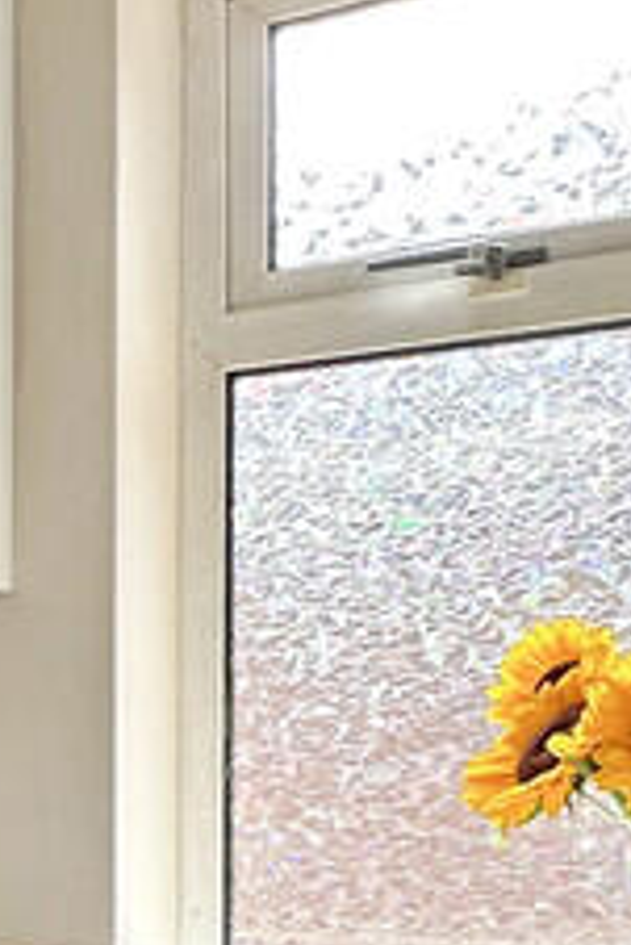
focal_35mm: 66
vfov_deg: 28.5
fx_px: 1732
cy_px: 962
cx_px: -568
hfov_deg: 16.5
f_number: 2.2
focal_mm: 2.22
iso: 40
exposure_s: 1/238
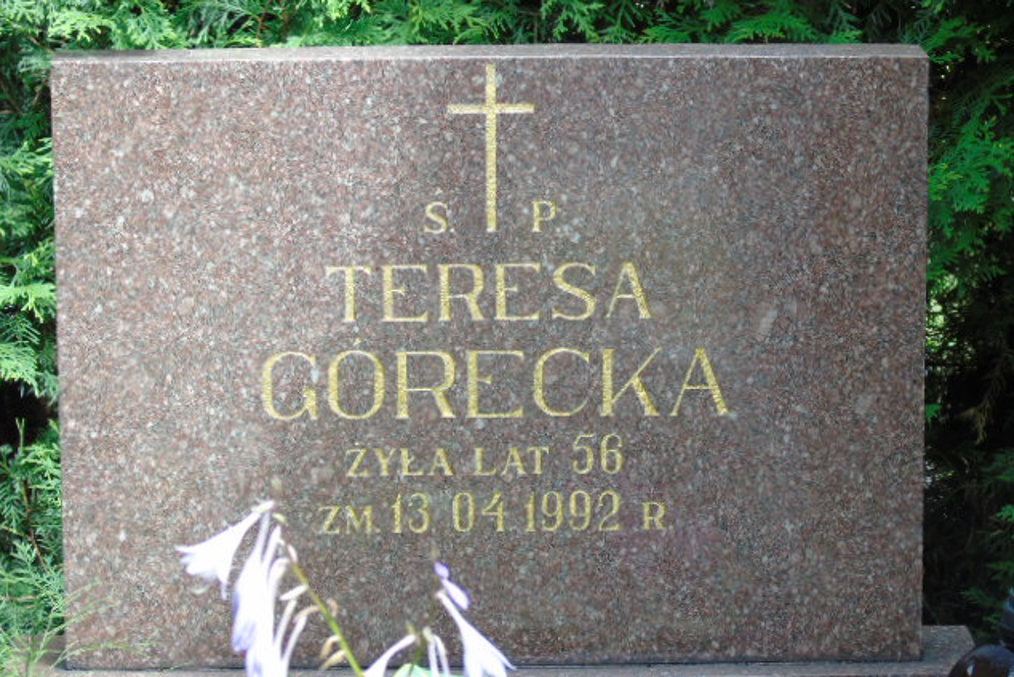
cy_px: 343
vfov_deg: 9.2
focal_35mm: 149
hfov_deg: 13.8
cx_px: 504
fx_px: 4198
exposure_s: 1/125
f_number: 4.7
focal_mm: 25
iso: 160
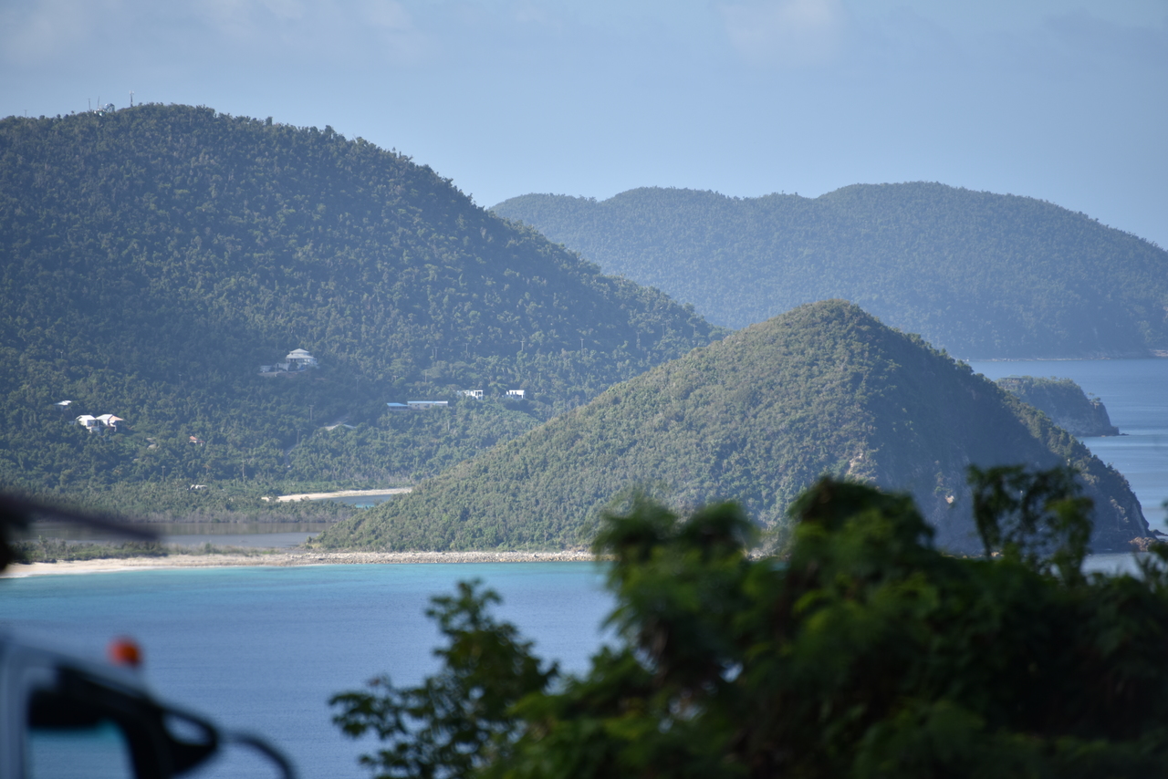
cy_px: 390
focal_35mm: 300
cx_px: 584
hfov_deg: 6.9
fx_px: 9735
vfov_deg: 4.6
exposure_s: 1/640
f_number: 5.6
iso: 180
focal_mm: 300
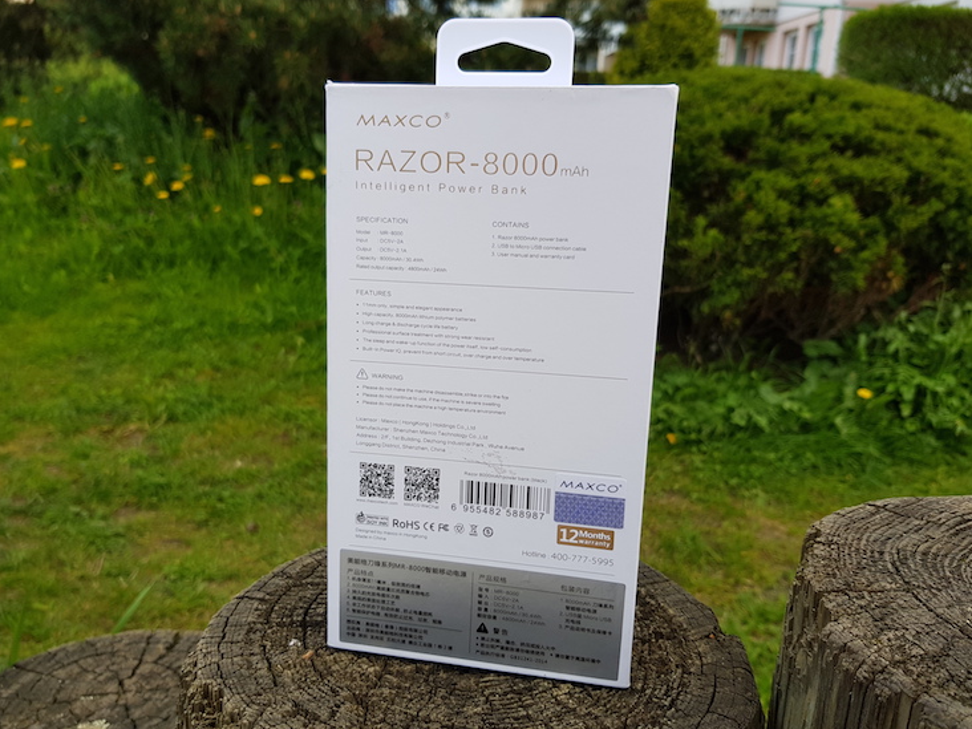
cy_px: 374
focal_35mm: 27
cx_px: 483
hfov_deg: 65.3
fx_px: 758
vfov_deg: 51.3
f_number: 1.7
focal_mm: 4.2
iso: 40
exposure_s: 1/237
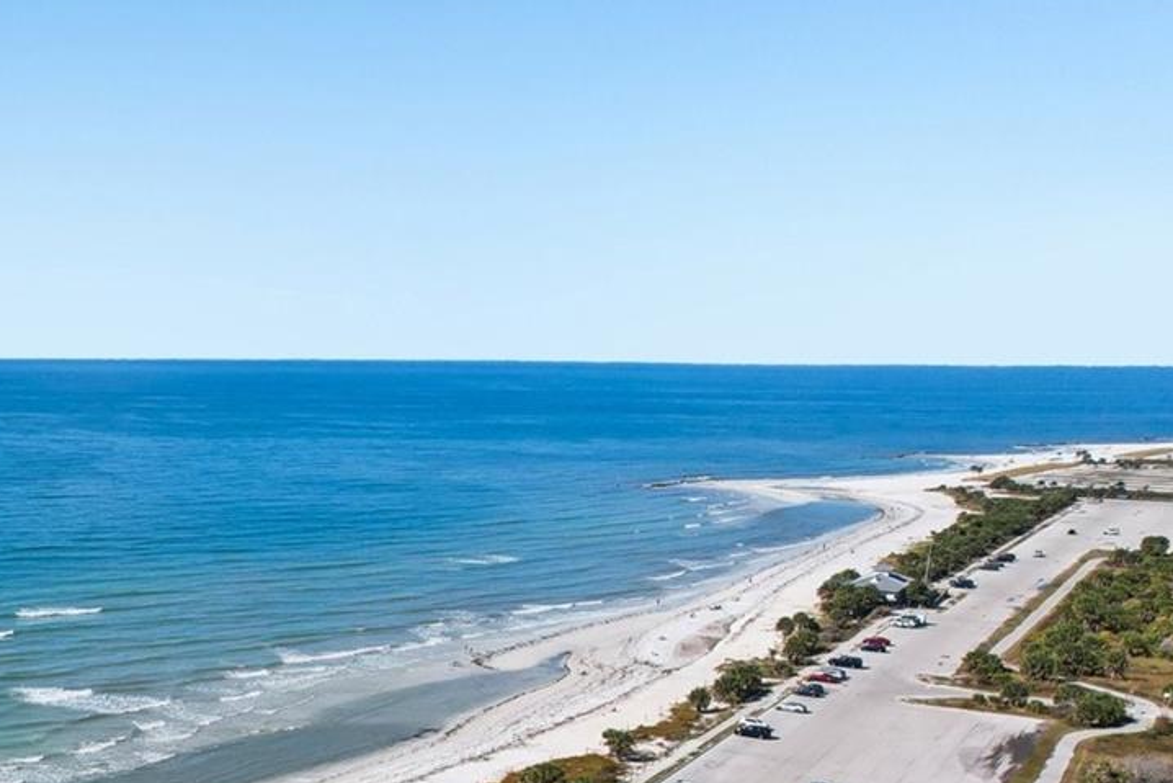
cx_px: -52
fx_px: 1597
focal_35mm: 49
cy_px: 806
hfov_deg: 35.6
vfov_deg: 25.9
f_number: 2.8
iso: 100
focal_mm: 8.4
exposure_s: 1/2500
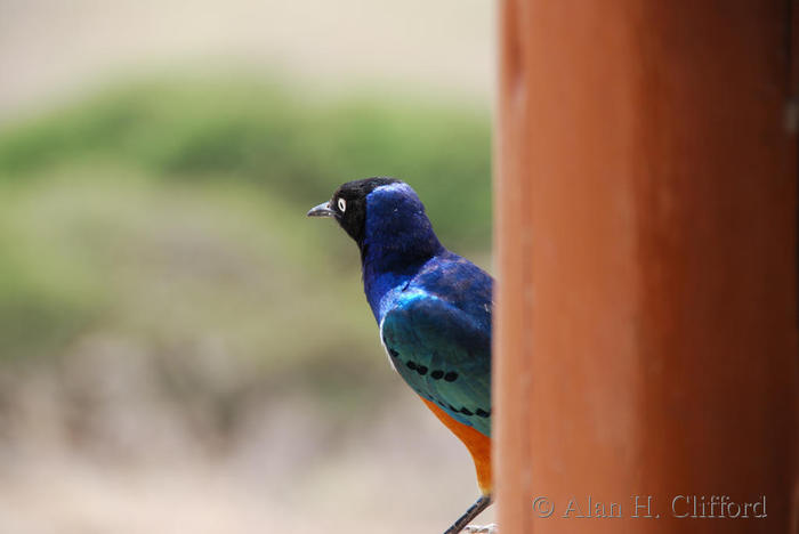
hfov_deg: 6.9
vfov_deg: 4.6
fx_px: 6664
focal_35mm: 300
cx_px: 400
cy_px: 267
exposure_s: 1/125
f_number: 5.6
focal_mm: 200
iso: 100
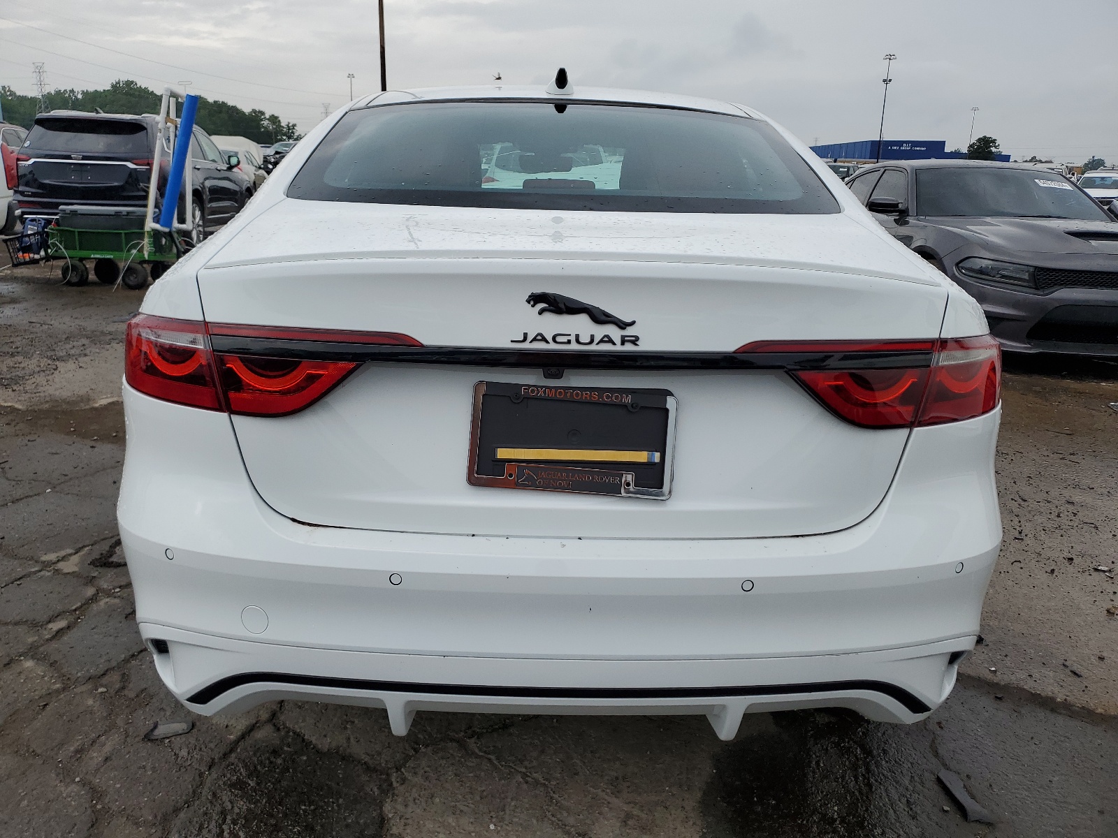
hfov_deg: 67.3
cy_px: 419
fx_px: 840
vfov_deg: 53.1
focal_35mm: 26
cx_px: 559
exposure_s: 1/2000
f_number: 1.5
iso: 50
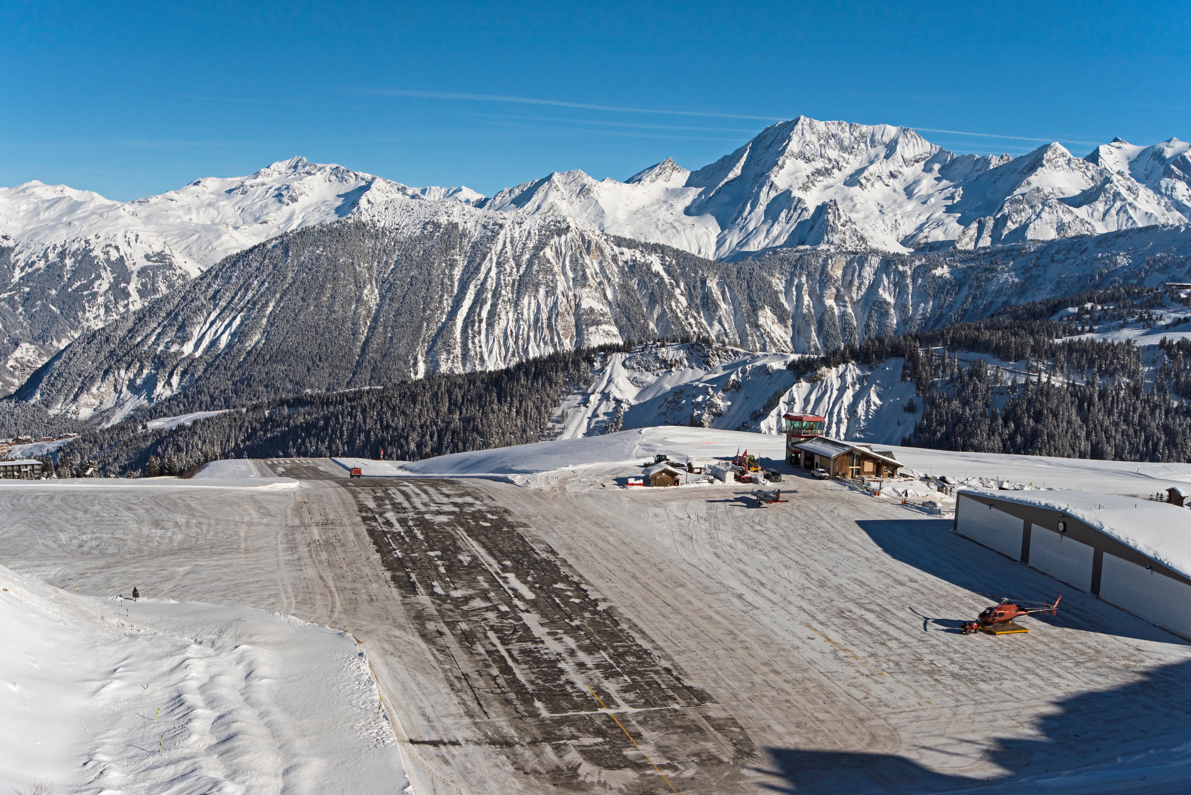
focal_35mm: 35
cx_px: 596
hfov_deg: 54.4
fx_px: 1158
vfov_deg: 37.9
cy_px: 398
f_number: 5.6
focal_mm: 35
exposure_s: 1/1600
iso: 200
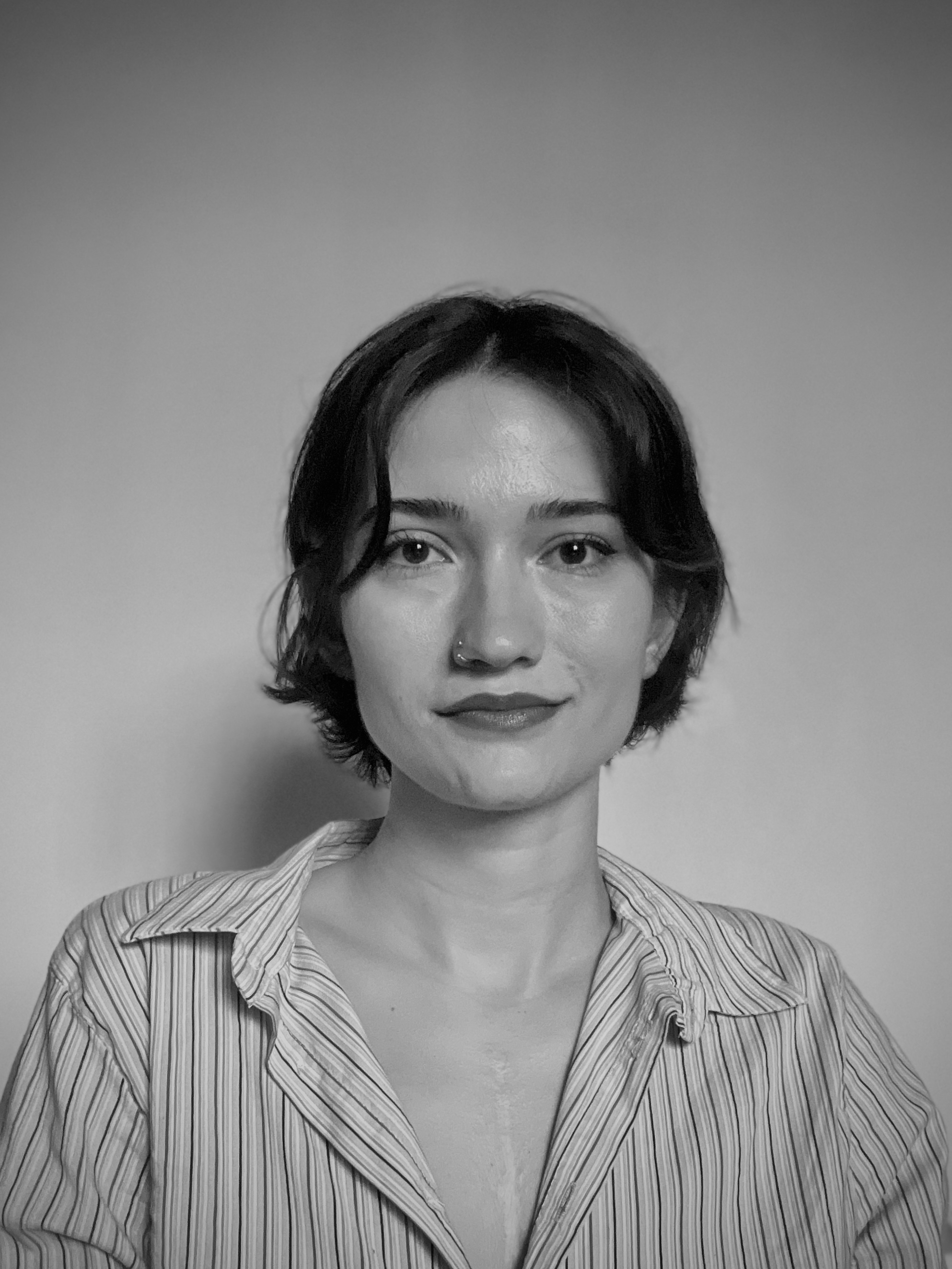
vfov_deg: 60.0
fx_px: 1100
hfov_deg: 46.8
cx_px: 476
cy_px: 634
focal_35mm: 30
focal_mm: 2.71
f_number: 2.2
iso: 400
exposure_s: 1/40
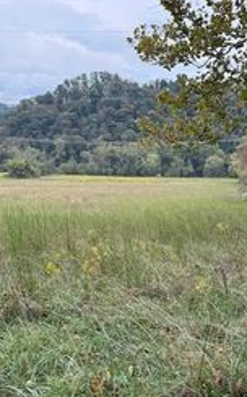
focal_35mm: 45
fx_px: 486
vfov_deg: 44.4
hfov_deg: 28.5
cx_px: 118
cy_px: 216
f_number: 1.78
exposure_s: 1/840
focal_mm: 6.76
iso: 100
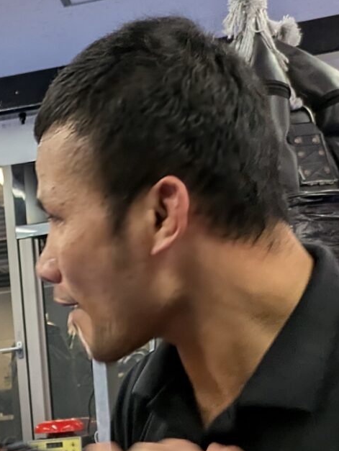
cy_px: 538
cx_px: -222
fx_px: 1331
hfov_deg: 13.4
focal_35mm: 102
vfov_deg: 18.3
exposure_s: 1/100
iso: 80
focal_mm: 5.43
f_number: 1.89
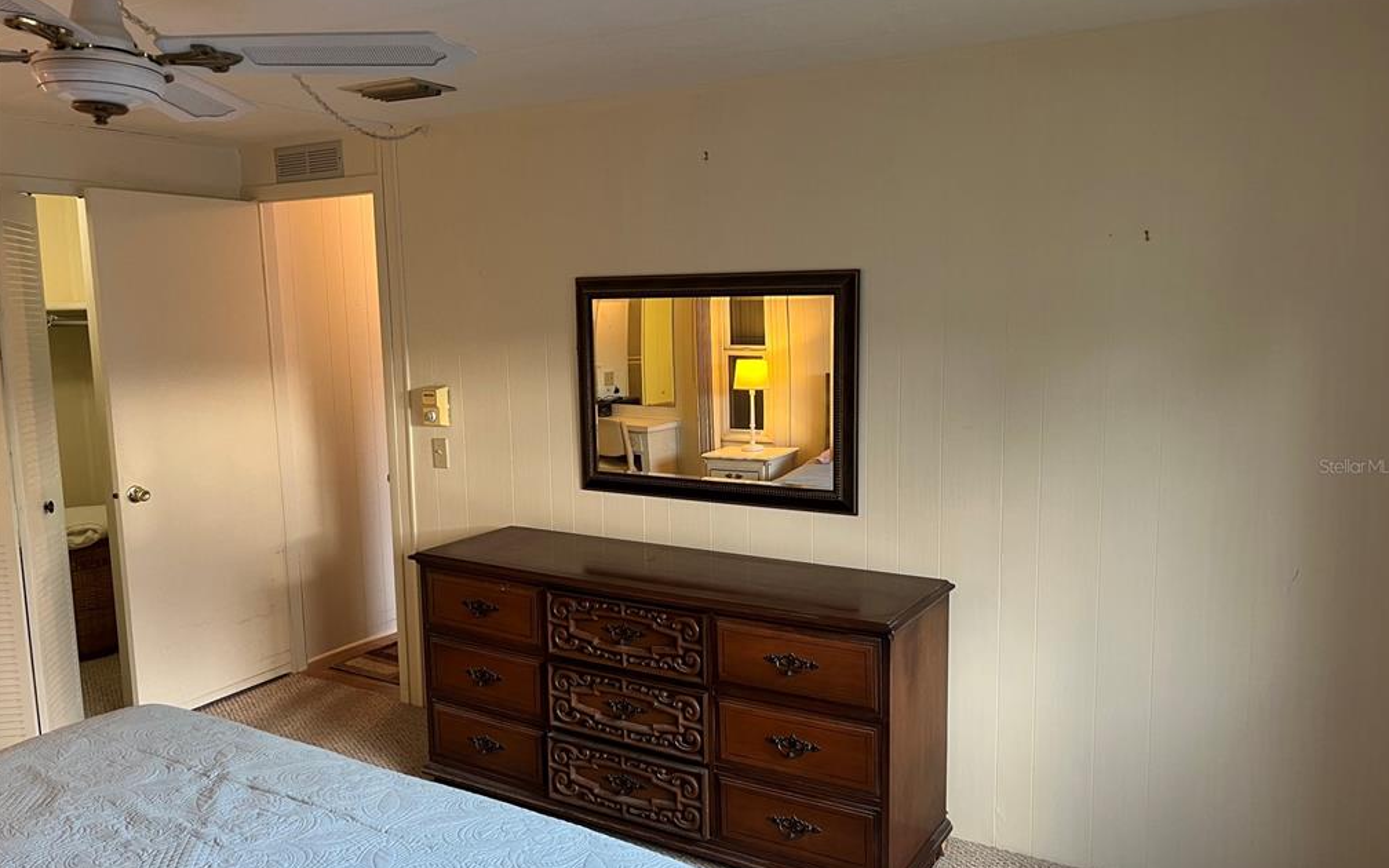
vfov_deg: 44.5
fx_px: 1060
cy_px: 466
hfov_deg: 66.5
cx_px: 697
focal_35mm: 28
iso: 125
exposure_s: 1/60
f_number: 1.6
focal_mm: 5.1
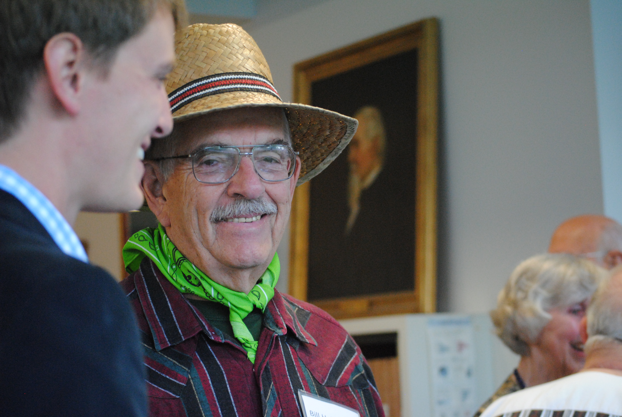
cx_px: 311
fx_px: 1427
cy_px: 208
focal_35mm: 82
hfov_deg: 24.6
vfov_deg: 16.6
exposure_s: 1/30
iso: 1100
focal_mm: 55
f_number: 4
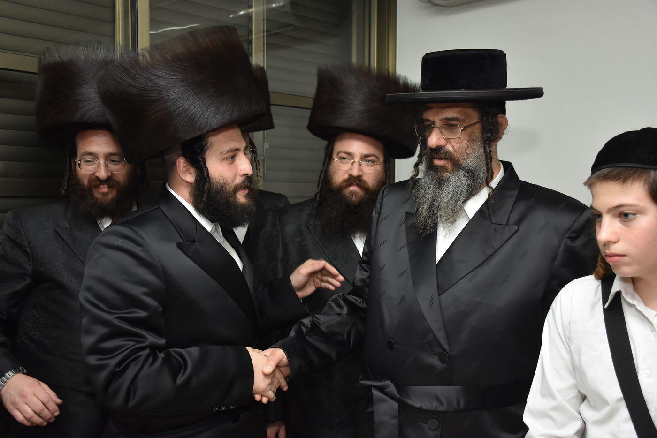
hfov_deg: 47.9
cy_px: 219
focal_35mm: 40
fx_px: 739
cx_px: 328
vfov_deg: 33.0
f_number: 5.6
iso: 1000
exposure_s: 1/100
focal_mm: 27
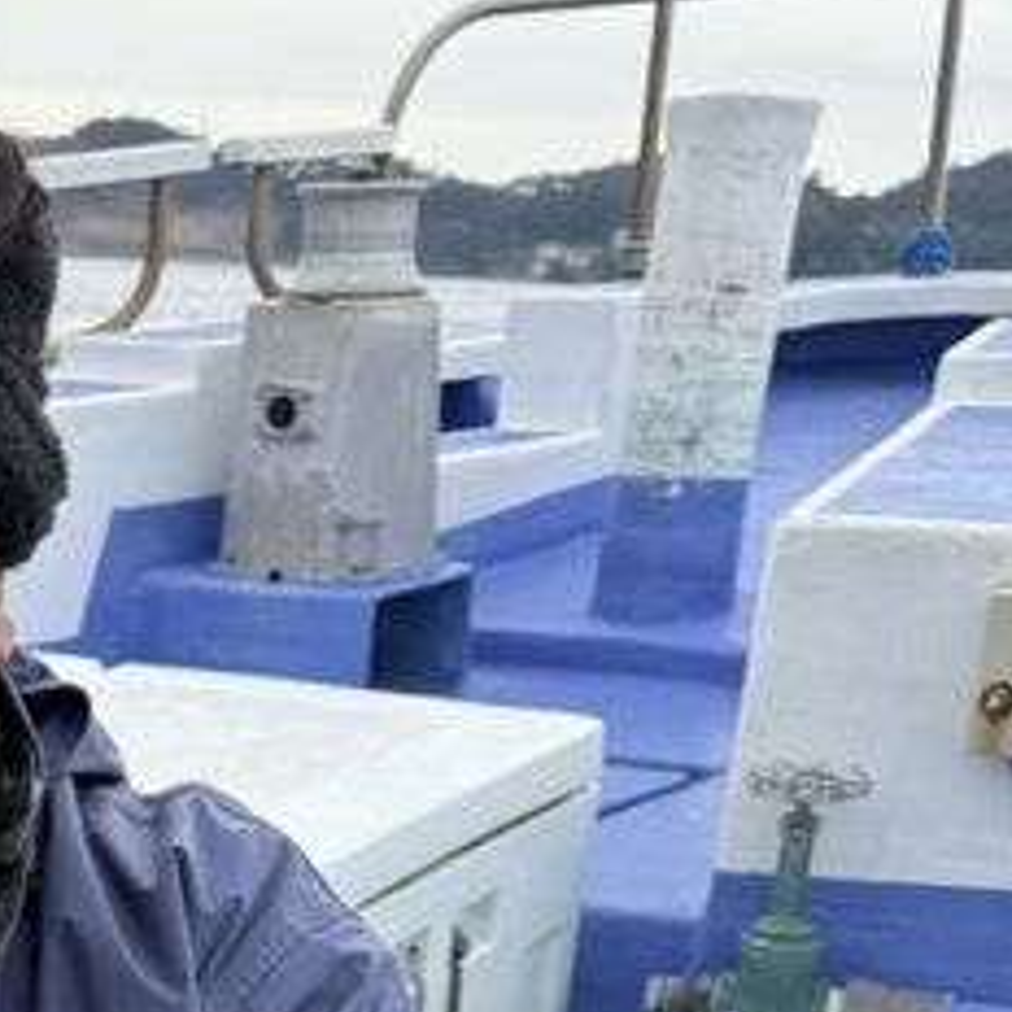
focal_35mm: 78
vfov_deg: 19.6
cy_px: 1477
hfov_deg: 20.6
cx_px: -236
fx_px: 2580
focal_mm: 6.76
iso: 100
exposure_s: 1/878
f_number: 1.78
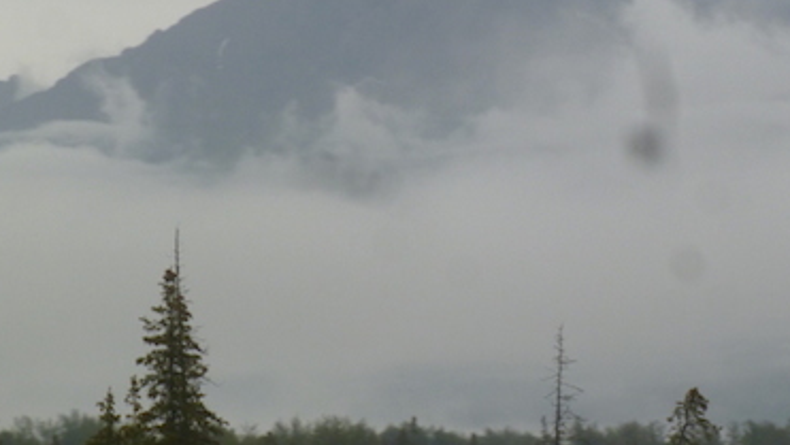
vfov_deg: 6.5
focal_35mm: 188
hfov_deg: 11.4
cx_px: 581
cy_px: 179
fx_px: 3940
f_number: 5.3
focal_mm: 17.8
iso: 125
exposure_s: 1/80
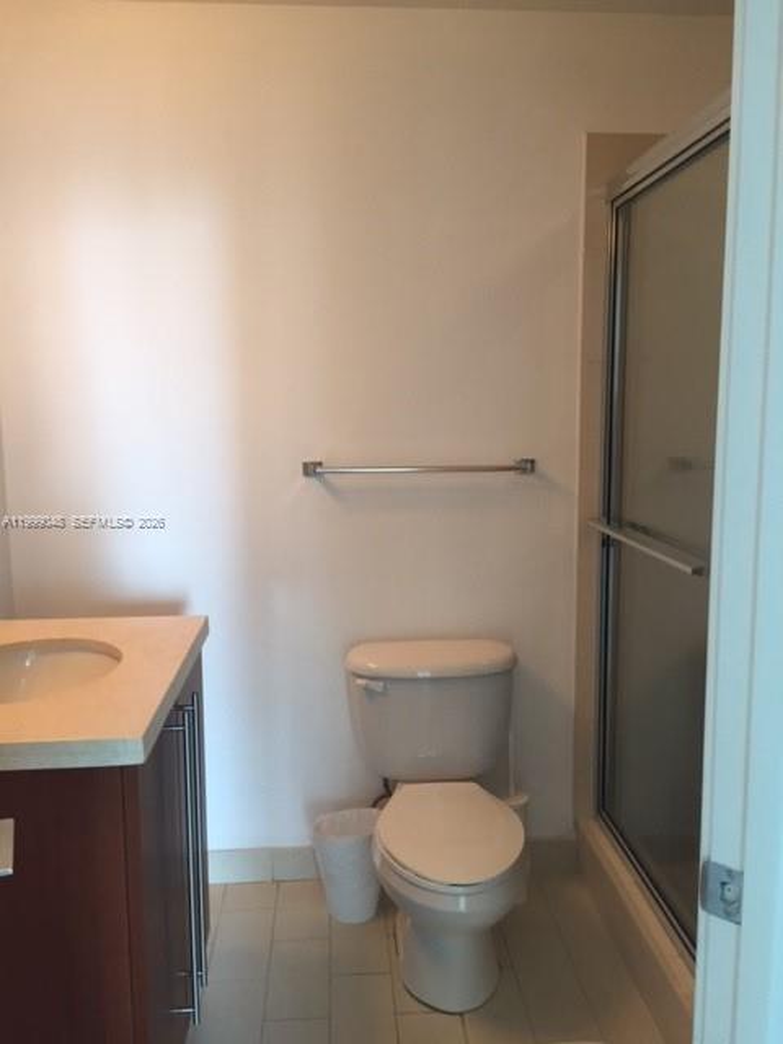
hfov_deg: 48.2
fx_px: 875
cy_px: 522
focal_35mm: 29
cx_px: 392
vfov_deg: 61.7
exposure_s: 1/30
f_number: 2.2
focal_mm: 4.15
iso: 80
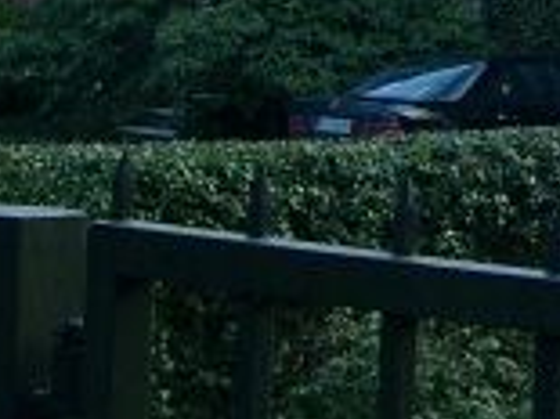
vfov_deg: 7.9
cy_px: -372
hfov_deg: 10.3
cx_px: 1041
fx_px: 2926
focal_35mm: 181
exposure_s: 1/103
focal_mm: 7.39
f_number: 4
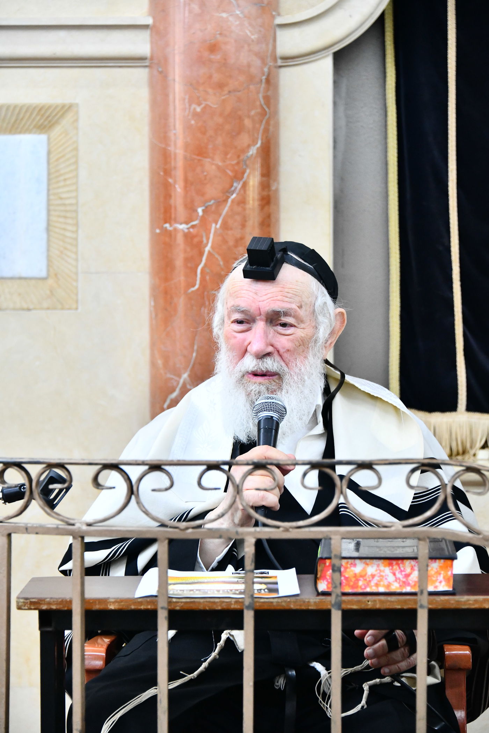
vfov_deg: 16.8
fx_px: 2486
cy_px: 366
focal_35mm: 122
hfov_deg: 11.2
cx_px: 244
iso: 3200
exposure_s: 1/160
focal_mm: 122
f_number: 5.6
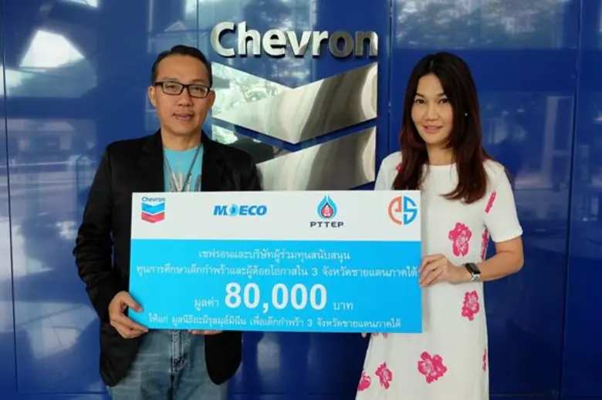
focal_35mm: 32
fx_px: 535
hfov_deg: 58.7
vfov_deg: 41.1
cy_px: 200
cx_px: 301
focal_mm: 21.1
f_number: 4
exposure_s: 1/80
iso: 400
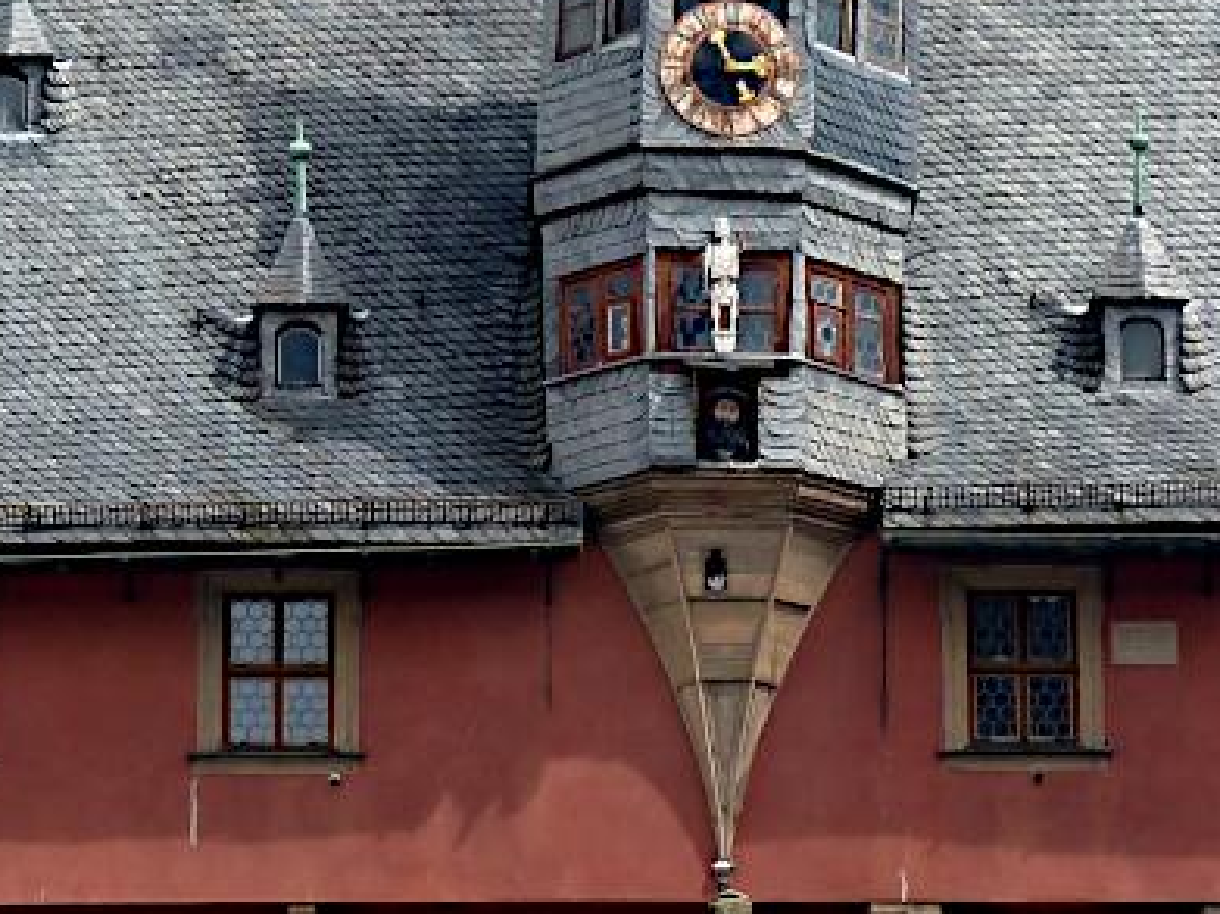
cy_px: 877
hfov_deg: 11.7
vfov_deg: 8.7
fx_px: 5954
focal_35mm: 169
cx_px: 633
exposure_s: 1/400
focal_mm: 9.1
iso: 80
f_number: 3.9
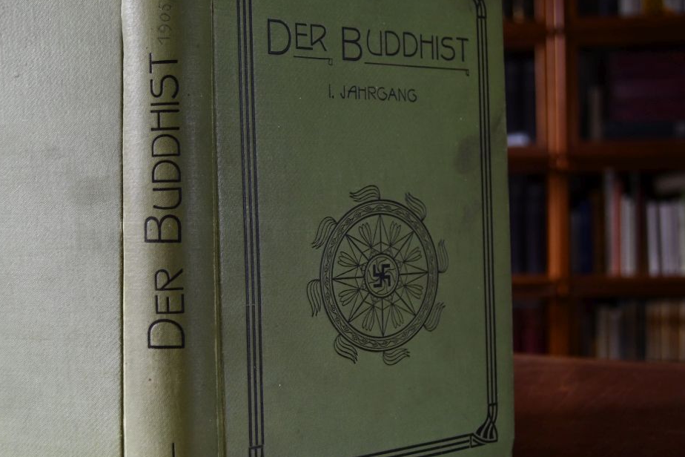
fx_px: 951
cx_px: 239
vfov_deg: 27.0
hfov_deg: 39.2
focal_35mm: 50
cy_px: 207
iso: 560
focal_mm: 22
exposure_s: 1/250
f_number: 3.5
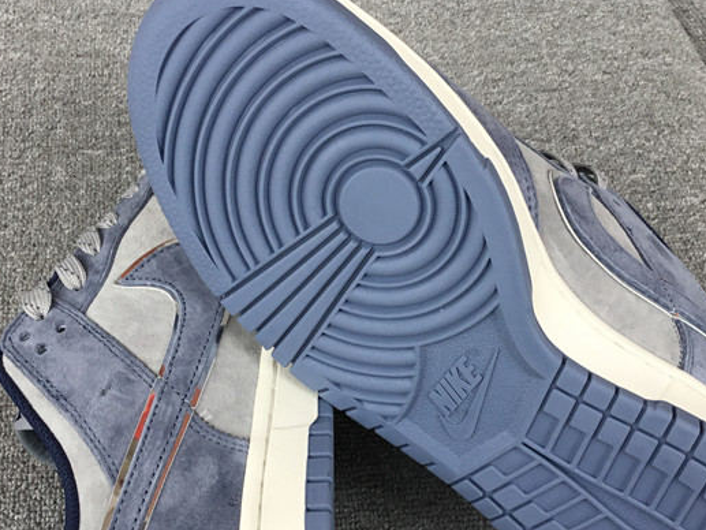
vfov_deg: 27.0
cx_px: 365
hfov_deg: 35.5
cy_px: 293
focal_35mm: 54
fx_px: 1102
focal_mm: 3.3
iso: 40
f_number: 2.4
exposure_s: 1/100
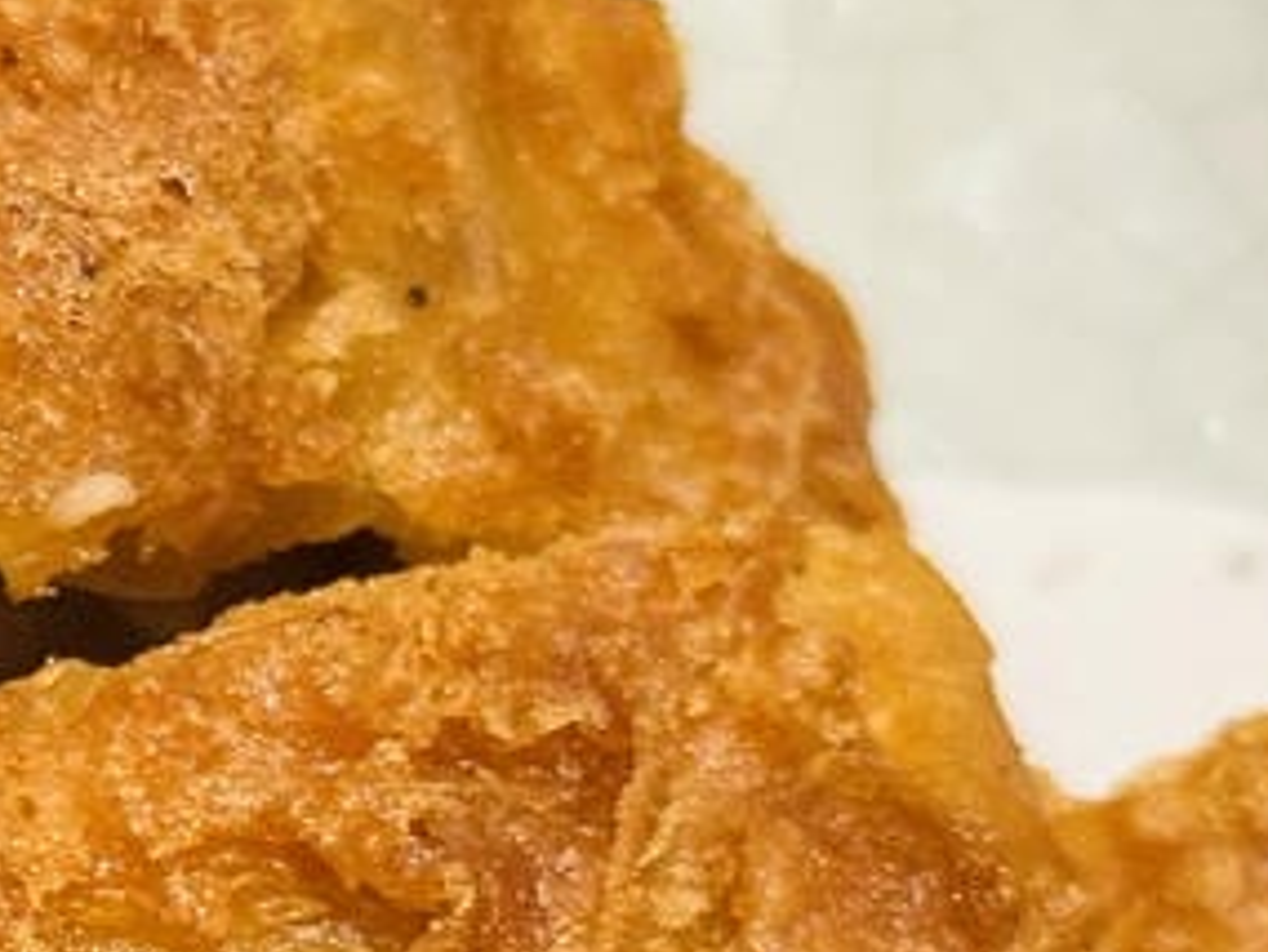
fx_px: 7402
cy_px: 1059
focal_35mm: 202
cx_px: -552
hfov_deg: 9.5
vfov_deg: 7.3
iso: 250
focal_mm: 6.86
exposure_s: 1/40
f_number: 1.78
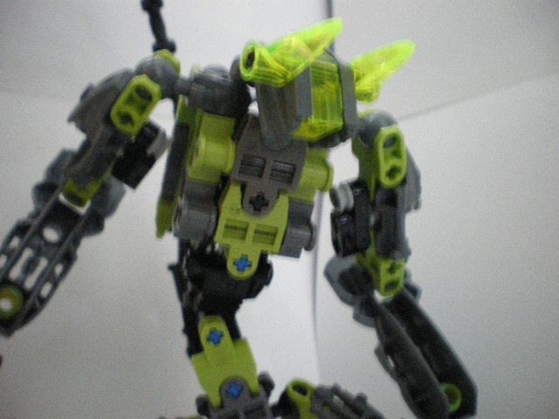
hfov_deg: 51.4
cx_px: 280
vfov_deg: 39.7
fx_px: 581
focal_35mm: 36
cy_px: 210
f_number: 3.1
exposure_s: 1/6
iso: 800
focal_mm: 6.3
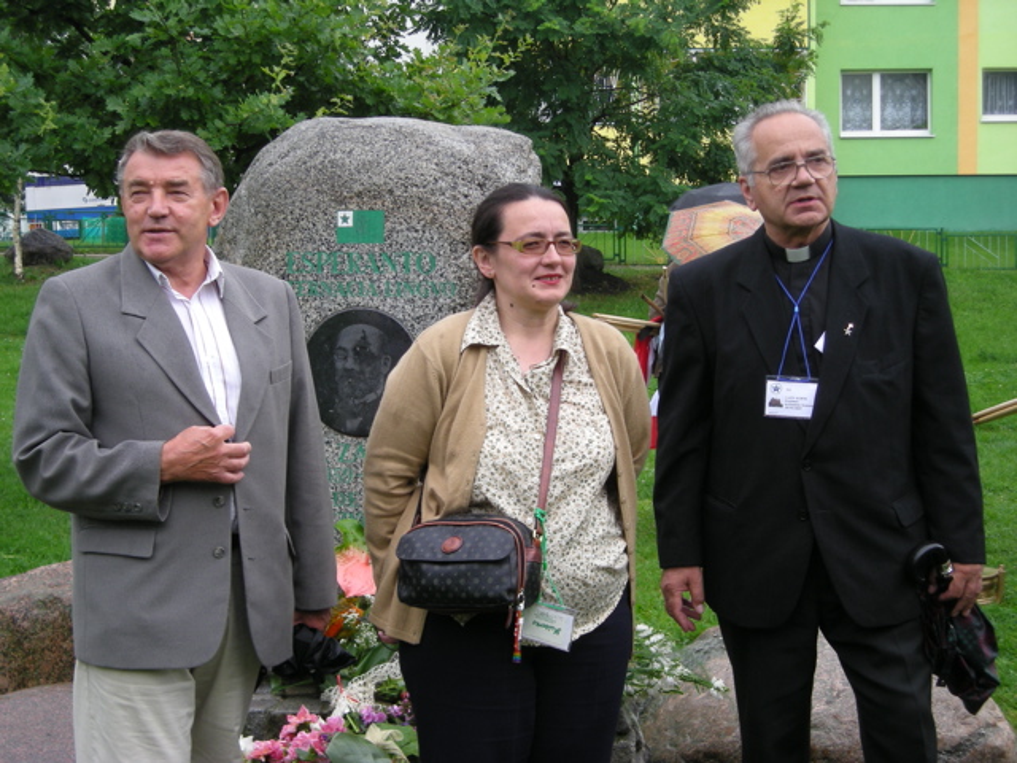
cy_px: 382
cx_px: 508
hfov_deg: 28.6
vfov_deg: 21.6
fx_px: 1998
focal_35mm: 68
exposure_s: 1/61.3
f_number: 3.7
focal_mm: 11
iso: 50
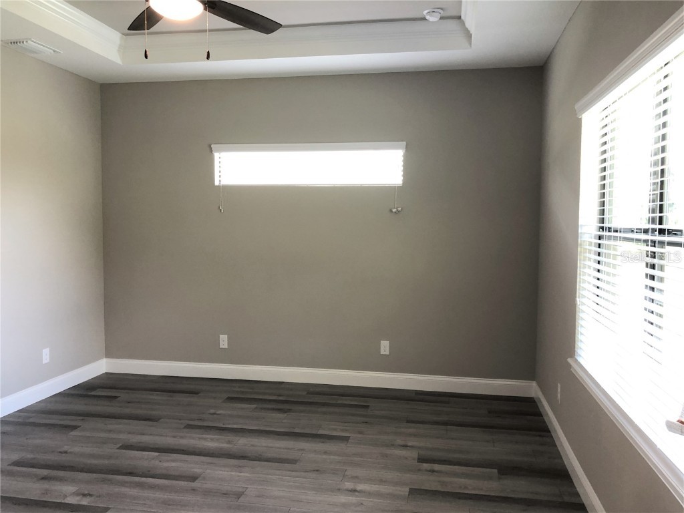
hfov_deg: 63.4
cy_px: 256
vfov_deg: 49.7
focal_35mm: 28
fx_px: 553
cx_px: 342
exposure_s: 1/24
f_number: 1.8
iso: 40
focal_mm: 4
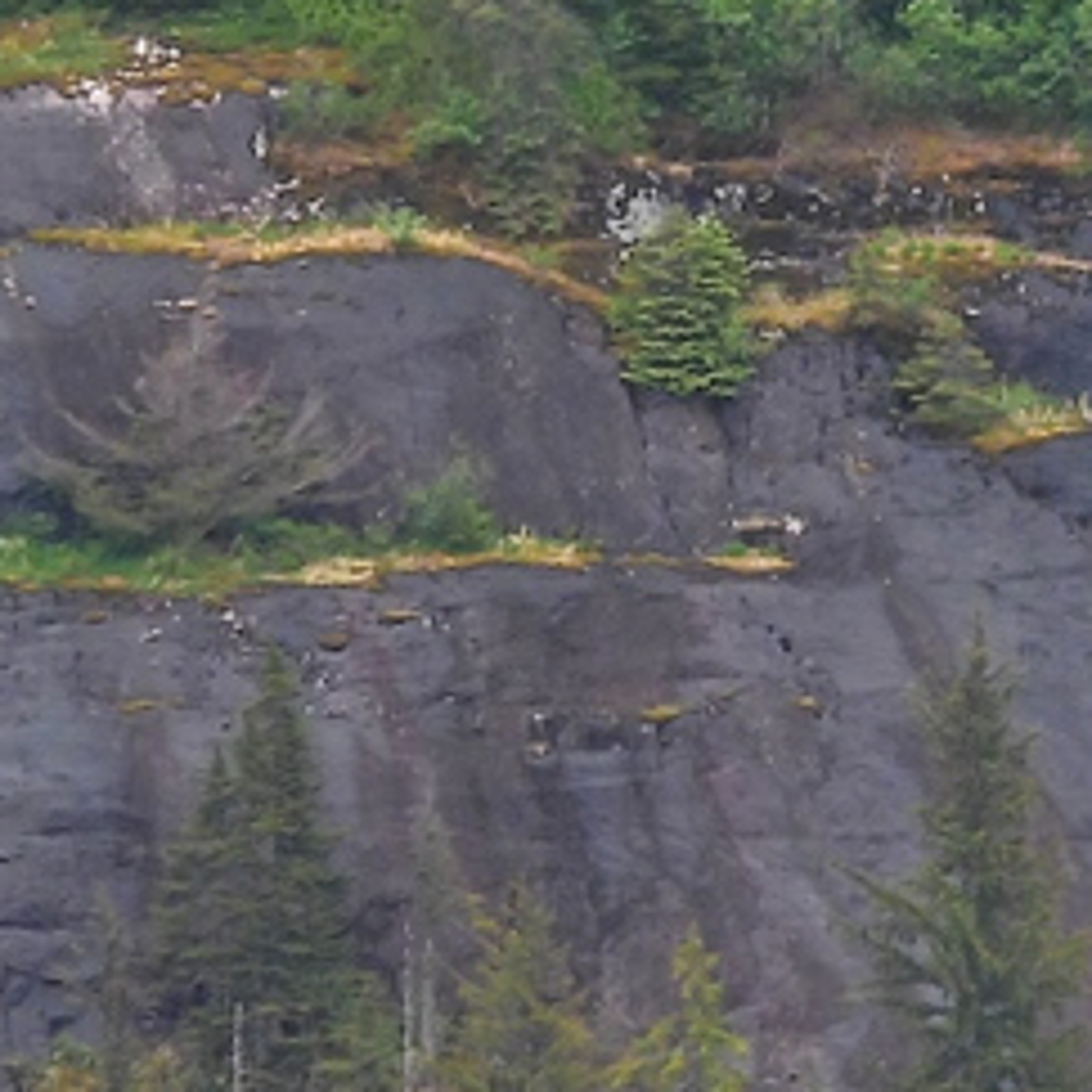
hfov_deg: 1.0
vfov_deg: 1.0
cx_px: 953
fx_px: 63136
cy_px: -912
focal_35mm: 1769
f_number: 5
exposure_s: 1/125
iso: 100
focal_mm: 67.8
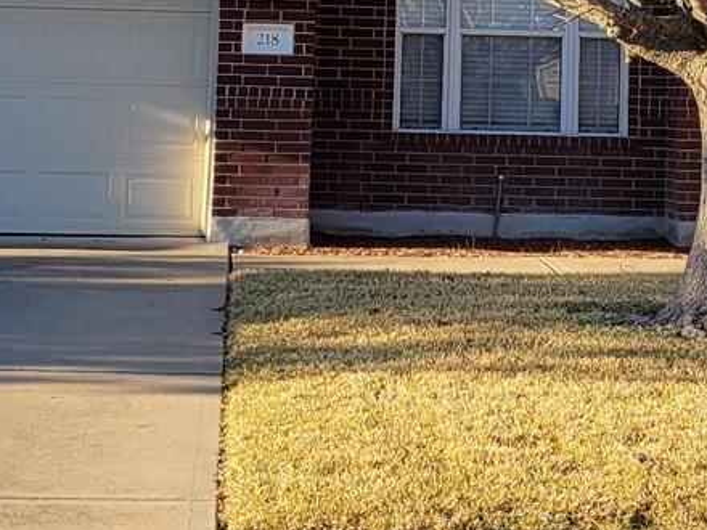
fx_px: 2471
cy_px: -104
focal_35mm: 121
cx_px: 476
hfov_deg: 16.2
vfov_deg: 12.0
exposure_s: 1/1154
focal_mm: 5.4
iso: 40
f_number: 1.8
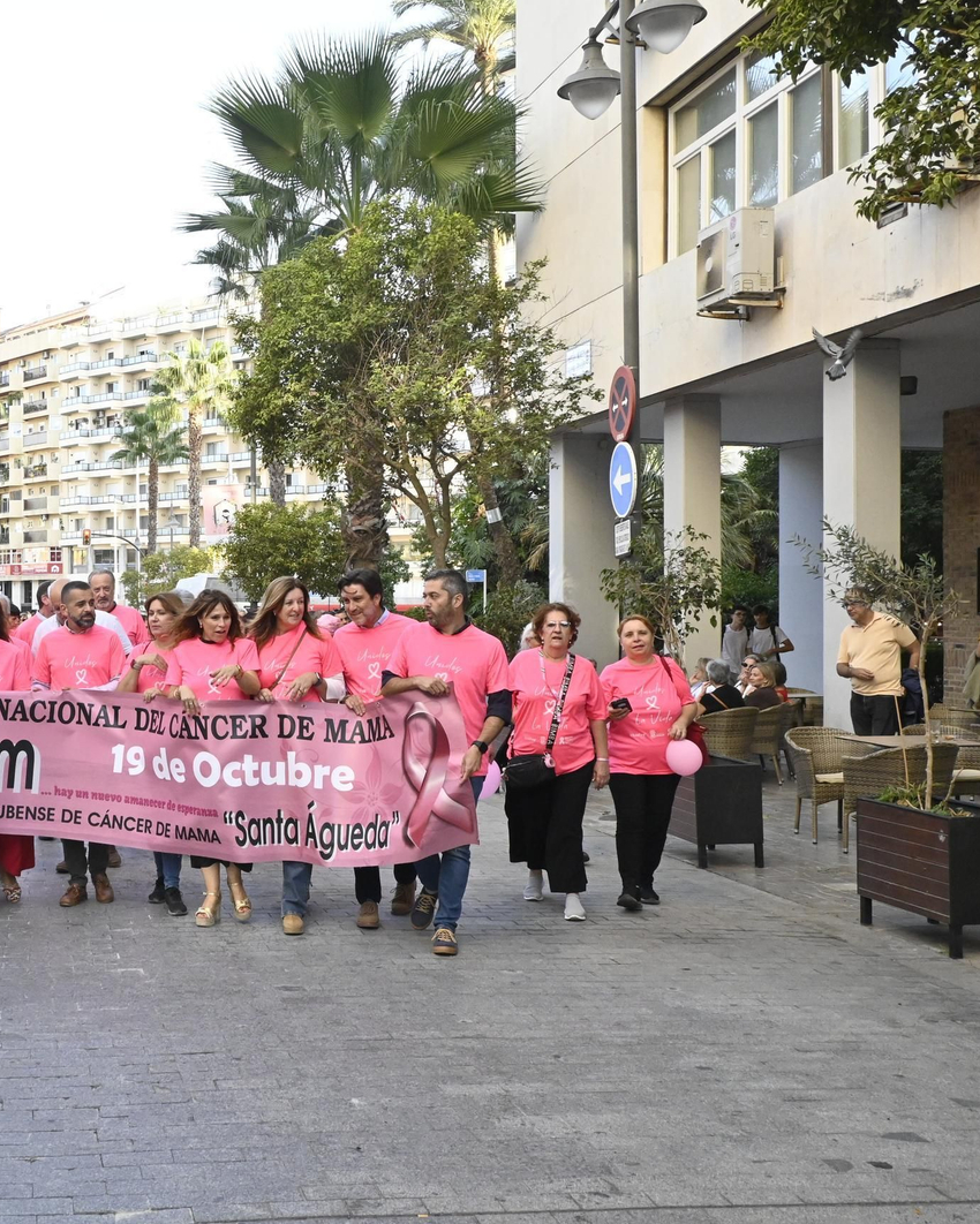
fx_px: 1499
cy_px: 613
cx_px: 128
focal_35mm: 41
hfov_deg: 34.5
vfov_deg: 44.4
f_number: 6.3
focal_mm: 19.5
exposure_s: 1/640
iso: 2000
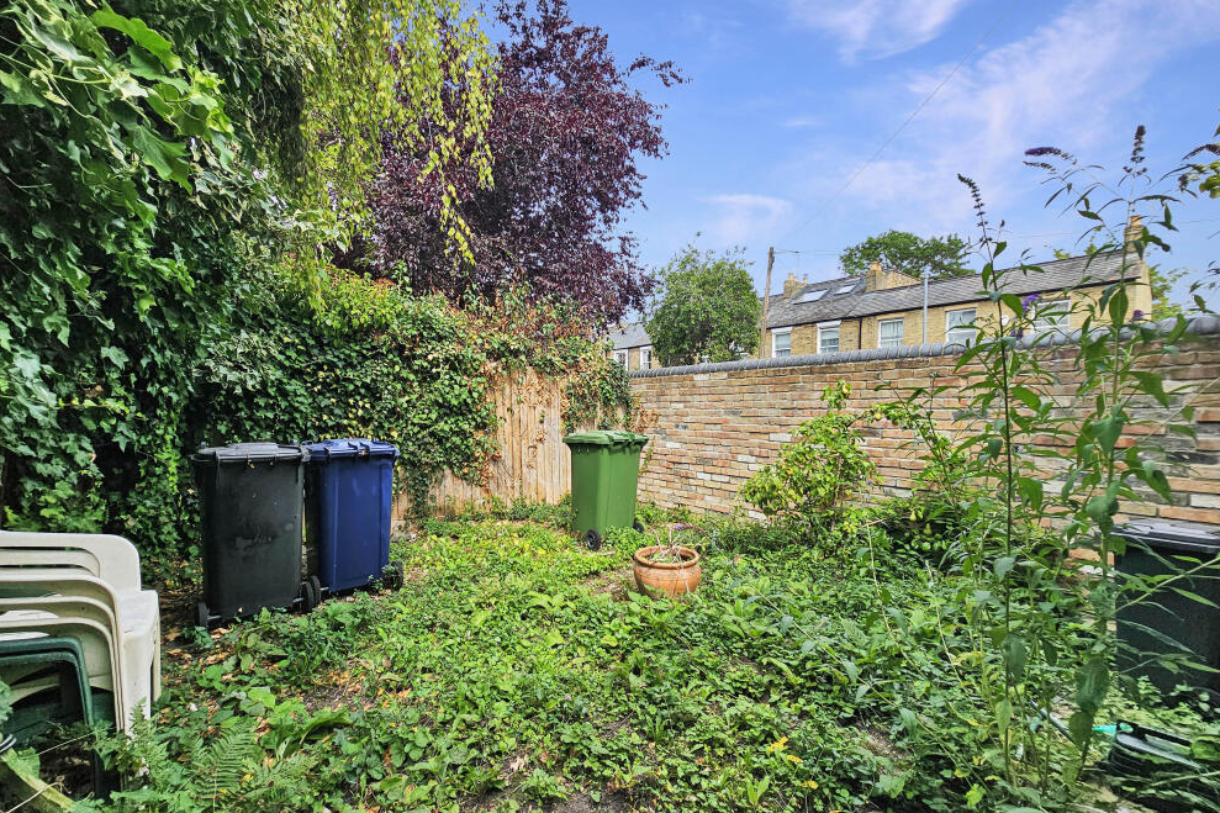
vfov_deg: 81.1
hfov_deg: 104.3
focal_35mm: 14
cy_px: 427
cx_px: 598
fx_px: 474
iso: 50
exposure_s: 1/1135
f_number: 2.2
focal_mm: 2.2
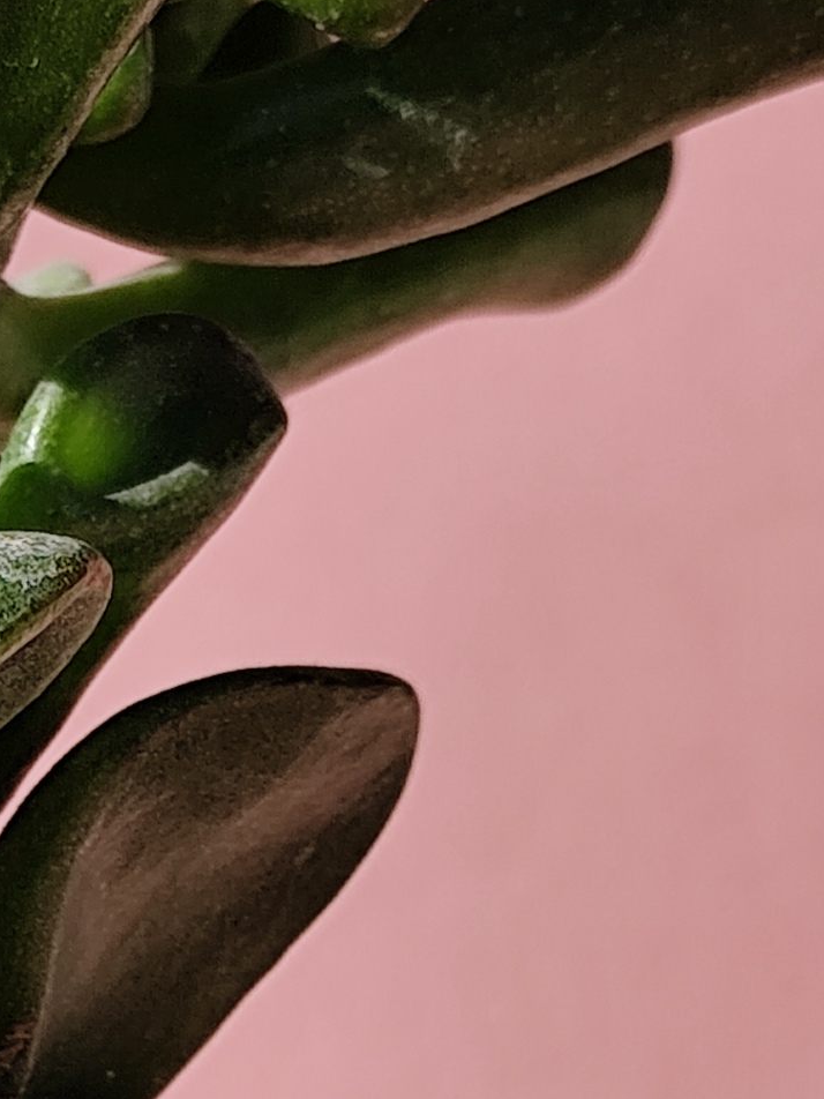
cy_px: 1702
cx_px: -493
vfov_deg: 8.1
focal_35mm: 240
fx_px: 7617
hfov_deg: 6.1
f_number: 1.65
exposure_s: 1/1380
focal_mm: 6.19
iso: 50
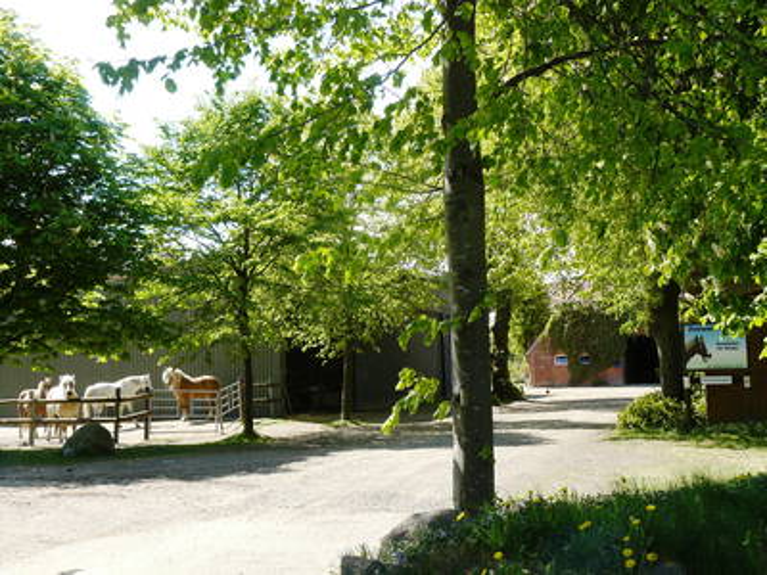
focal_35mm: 46
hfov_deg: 41.2
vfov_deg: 31.5
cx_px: 384
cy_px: 288
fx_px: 1019
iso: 100
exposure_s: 1/200
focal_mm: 7.6
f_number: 4
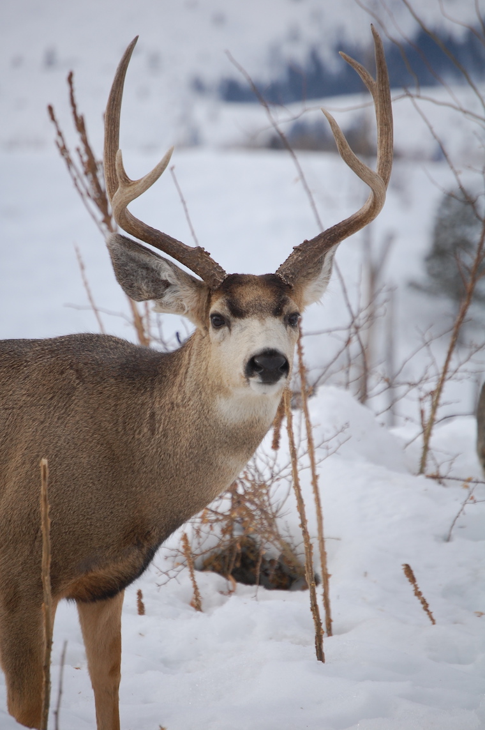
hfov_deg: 5.2
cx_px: 242
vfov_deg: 7.9
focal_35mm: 262
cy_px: 365
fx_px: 5314
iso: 400
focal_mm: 175
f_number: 5.6
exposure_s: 1/1600
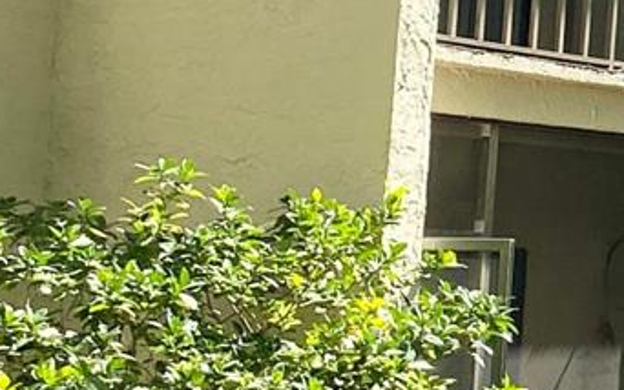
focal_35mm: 165
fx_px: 2807
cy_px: -5
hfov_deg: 10.4
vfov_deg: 7.9
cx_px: 1638
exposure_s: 1/1016
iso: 32
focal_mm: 4.25
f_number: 1.8
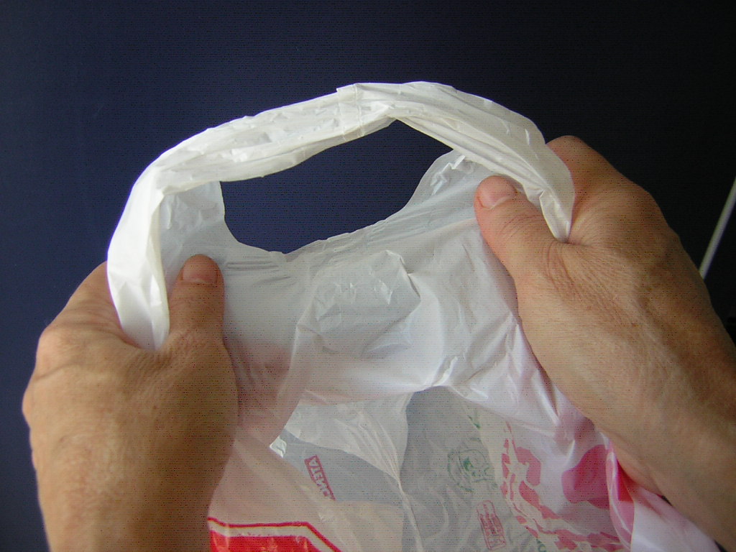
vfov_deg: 39.7
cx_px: 368
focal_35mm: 36
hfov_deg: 51.4
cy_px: 276
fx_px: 765
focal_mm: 4.7
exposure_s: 1/62.2
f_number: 2.6
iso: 50
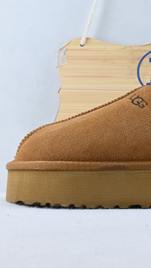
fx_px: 450
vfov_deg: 33.2
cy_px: 135
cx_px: 158
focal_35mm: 63
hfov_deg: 18.5
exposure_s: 1/10
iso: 100
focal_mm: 26.5
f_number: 10
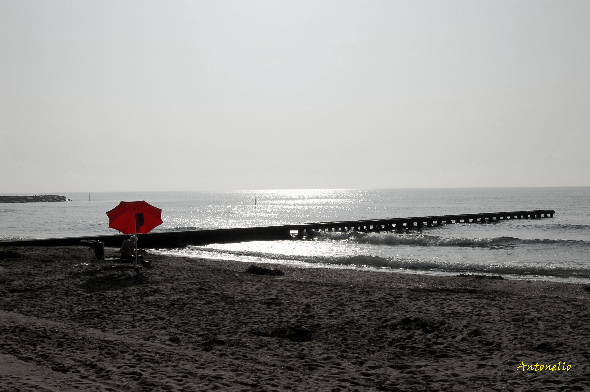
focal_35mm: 45
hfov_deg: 43.6
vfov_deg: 29.8
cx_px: 295
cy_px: 196
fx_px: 737
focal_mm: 30
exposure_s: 1/640
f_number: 13
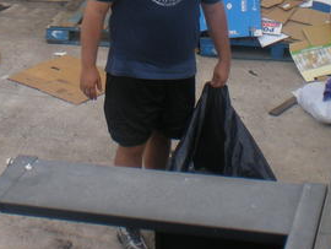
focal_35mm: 90
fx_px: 861
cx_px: 107
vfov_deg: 15.9
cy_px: -39
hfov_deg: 21.7
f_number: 4.6
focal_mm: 6.3
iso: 64
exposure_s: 1/242
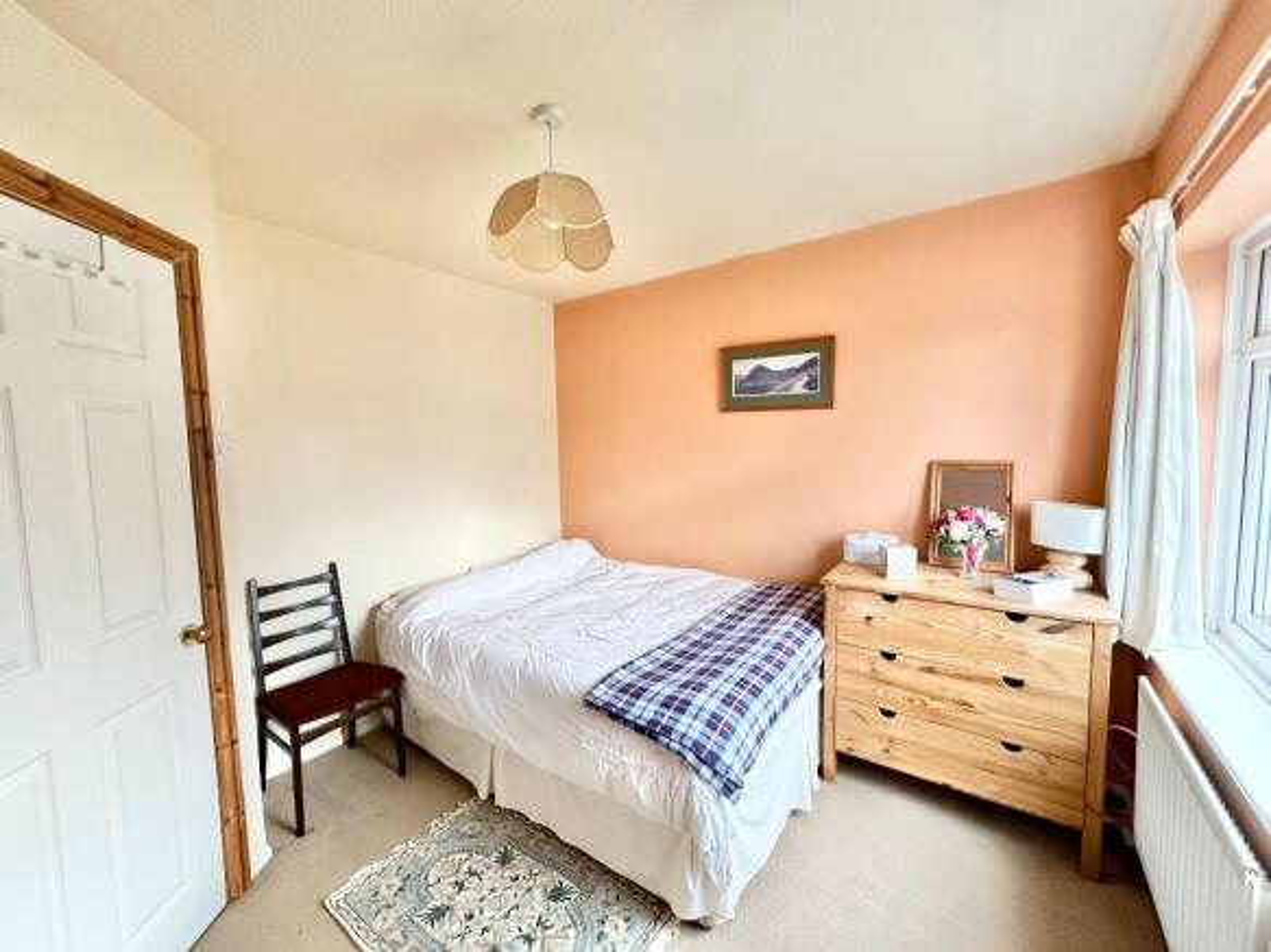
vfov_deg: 85.7
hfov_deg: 102.1
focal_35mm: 14
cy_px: 476
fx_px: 514
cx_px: 636
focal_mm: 2.22
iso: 320
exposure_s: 1/87
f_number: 2.2
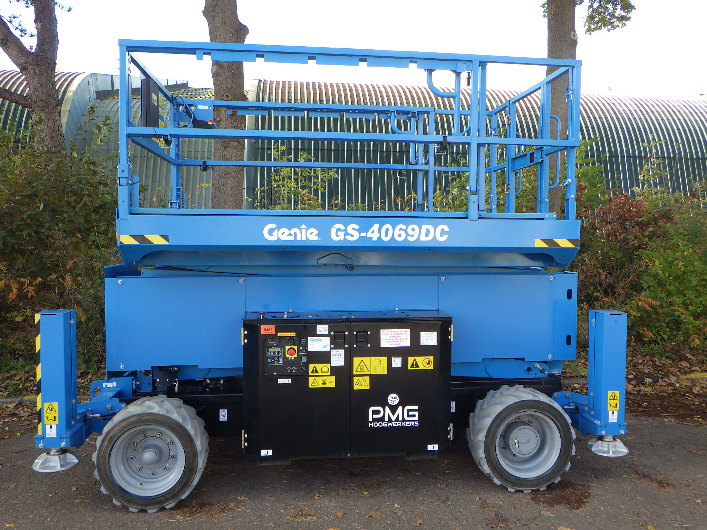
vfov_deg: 49.7
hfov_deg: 63.4
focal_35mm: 28
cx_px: 354
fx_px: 572
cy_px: 265
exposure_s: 1/160
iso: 125
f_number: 3.5
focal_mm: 5
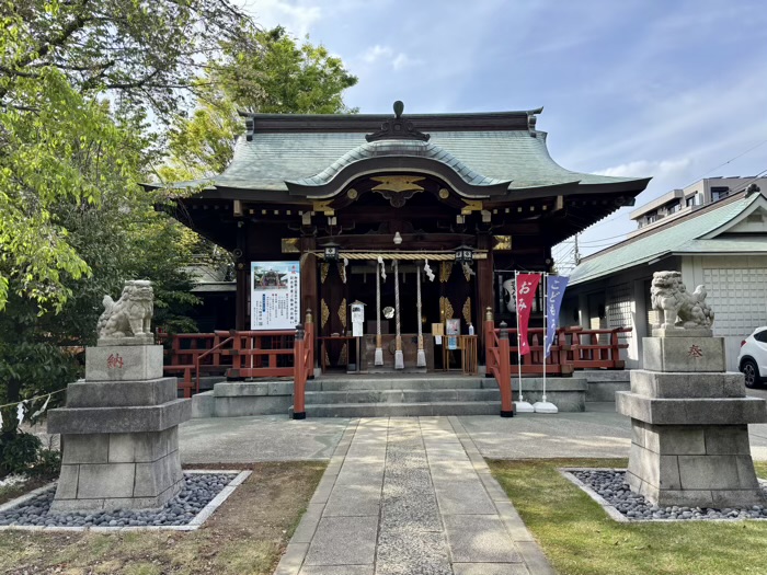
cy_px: 288
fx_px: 576
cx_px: 384
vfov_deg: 53.1
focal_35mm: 26
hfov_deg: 67.3
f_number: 1.6
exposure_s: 1/1642
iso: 50
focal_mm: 5.96
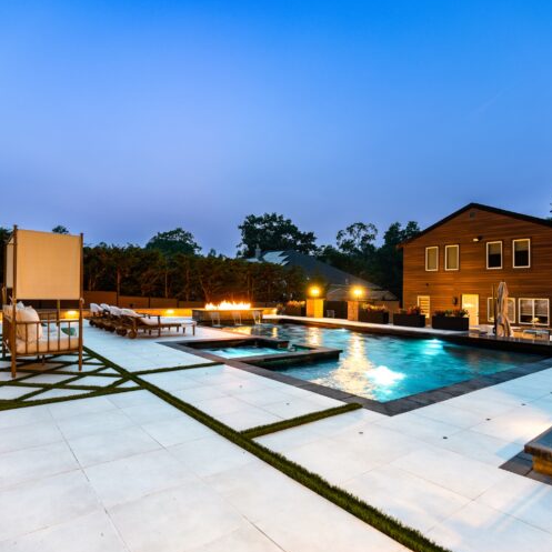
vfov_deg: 72.1
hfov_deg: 72.1
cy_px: 283
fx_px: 379
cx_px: 265
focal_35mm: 21
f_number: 4
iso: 100
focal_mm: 16
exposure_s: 1
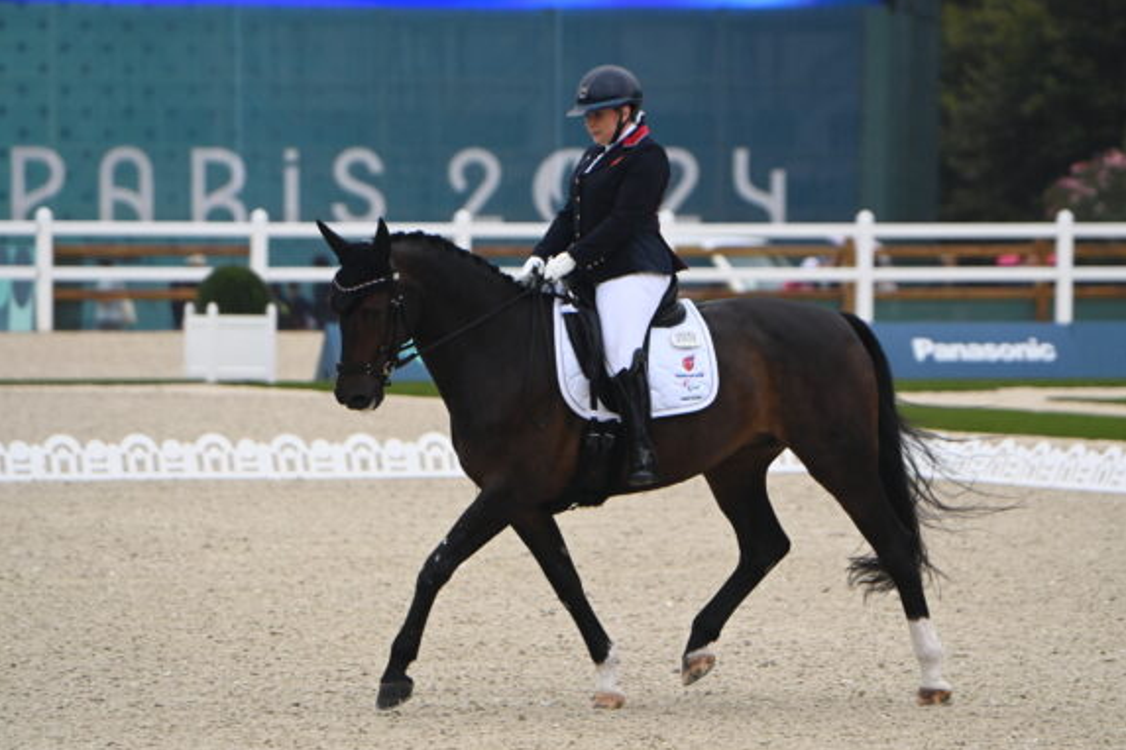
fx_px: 10821
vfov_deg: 4.0
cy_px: 390
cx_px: 576
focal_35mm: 346
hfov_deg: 6.0
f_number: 7.1
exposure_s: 1/500
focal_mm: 320
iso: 2500
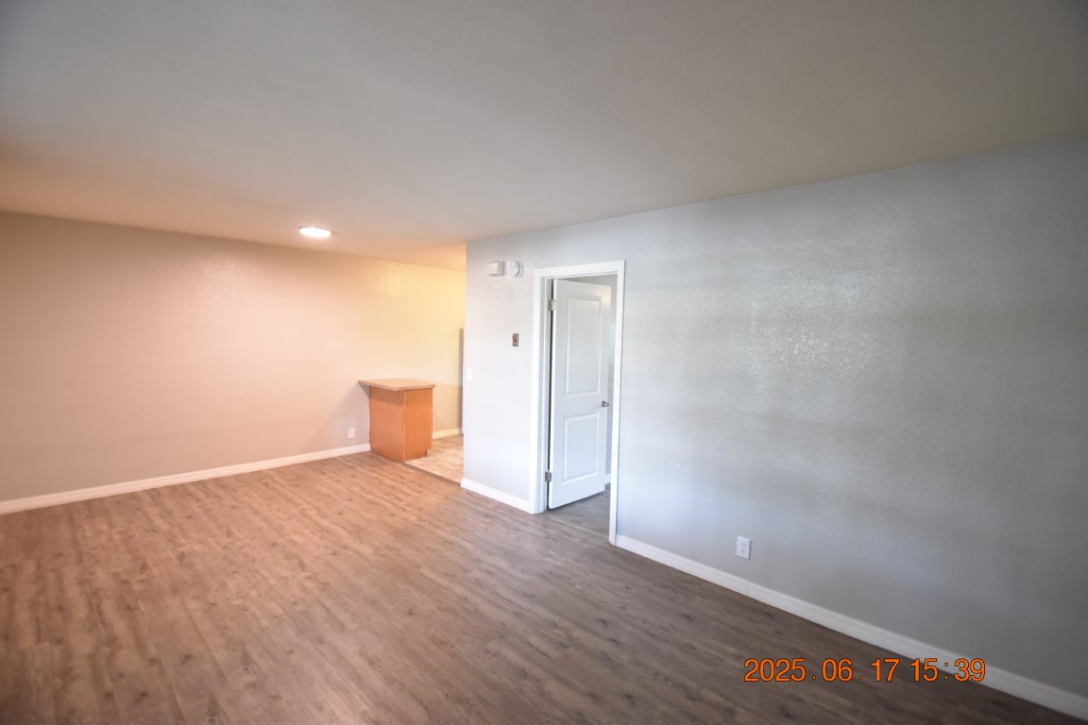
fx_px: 453
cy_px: 362
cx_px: 544
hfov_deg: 100.4
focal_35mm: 15
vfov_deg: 77.3
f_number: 3.5
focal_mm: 10
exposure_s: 1/15
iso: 800
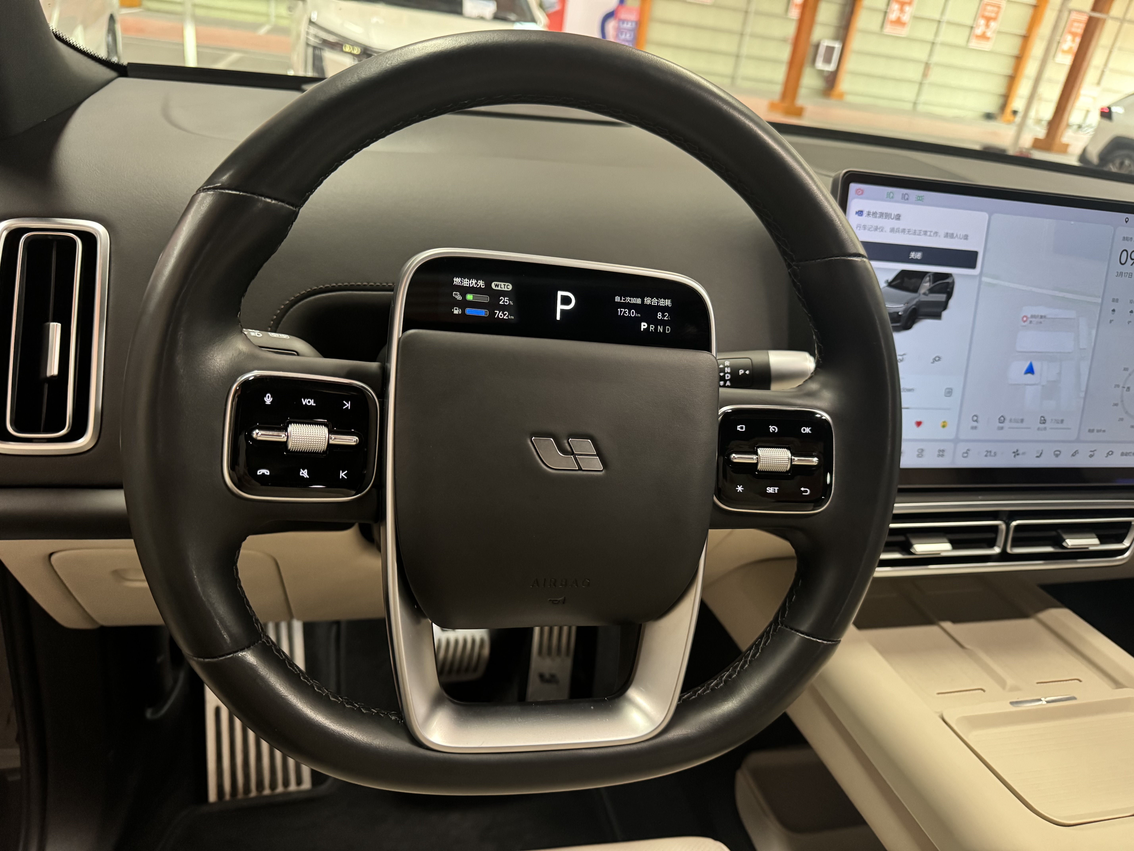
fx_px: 786
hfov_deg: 71.6
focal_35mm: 24
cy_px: 426
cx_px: 567
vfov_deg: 56.8
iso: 1000
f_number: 1.78
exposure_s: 1/25
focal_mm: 6.76
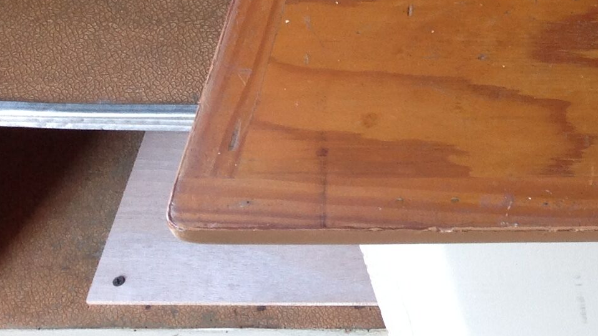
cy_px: -163
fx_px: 1633
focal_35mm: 103
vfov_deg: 11.3
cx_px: 781
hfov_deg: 19.2
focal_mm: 4.28
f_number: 2.4
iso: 64
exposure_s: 1/30
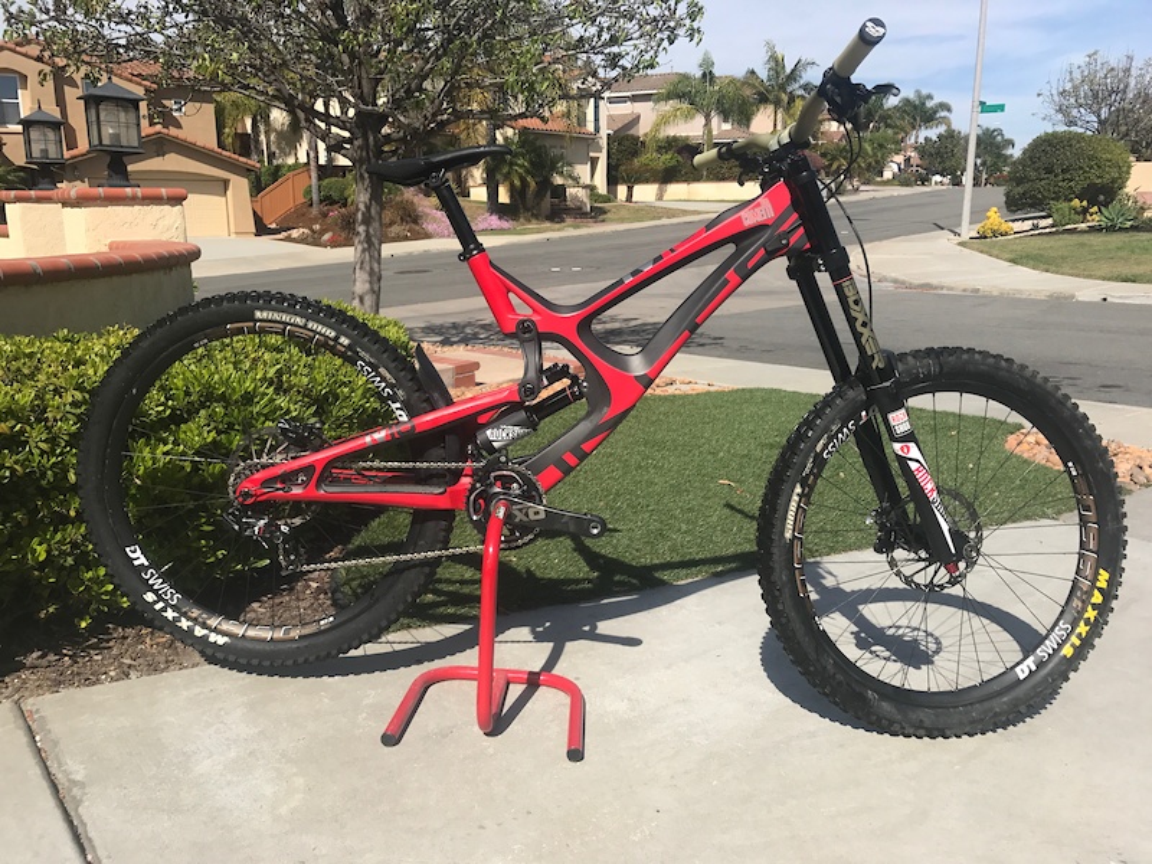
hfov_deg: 63.4
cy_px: 432
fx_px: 932
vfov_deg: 49.7
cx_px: 576
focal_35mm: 28
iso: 20
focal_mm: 3.99
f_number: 1.8
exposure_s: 1/2227
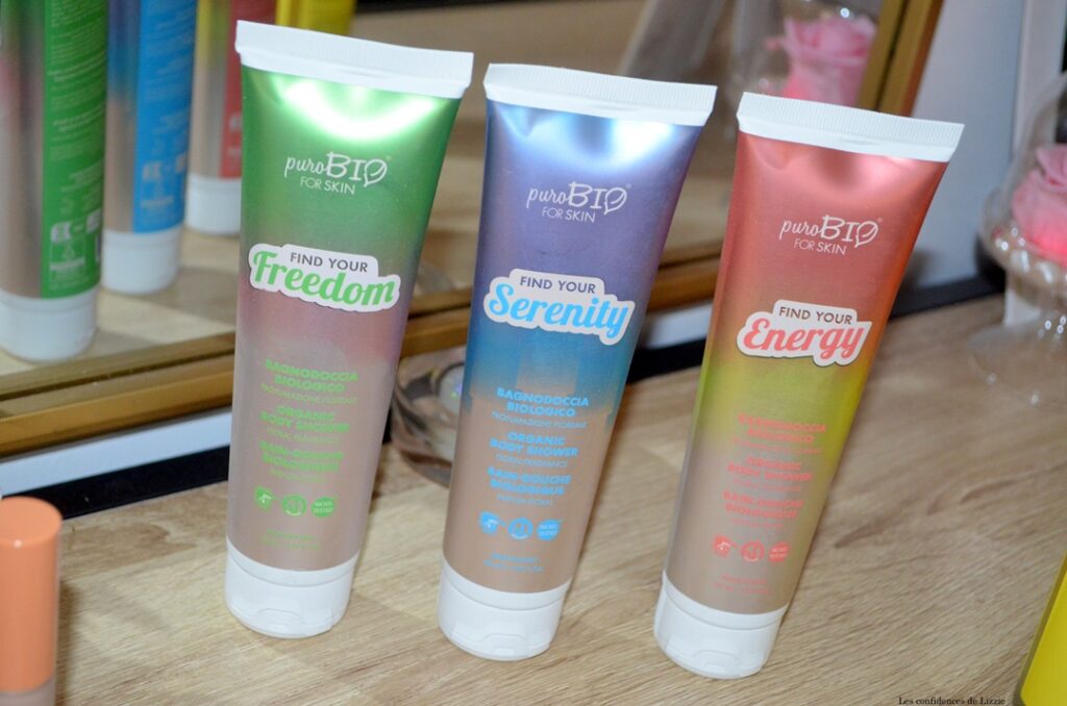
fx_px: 1774
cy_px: 353
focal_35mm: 60
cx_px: 534
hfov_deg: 33.5
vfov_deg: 22.5
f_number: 5.3
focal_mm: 40
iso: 2000
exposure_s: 1/60
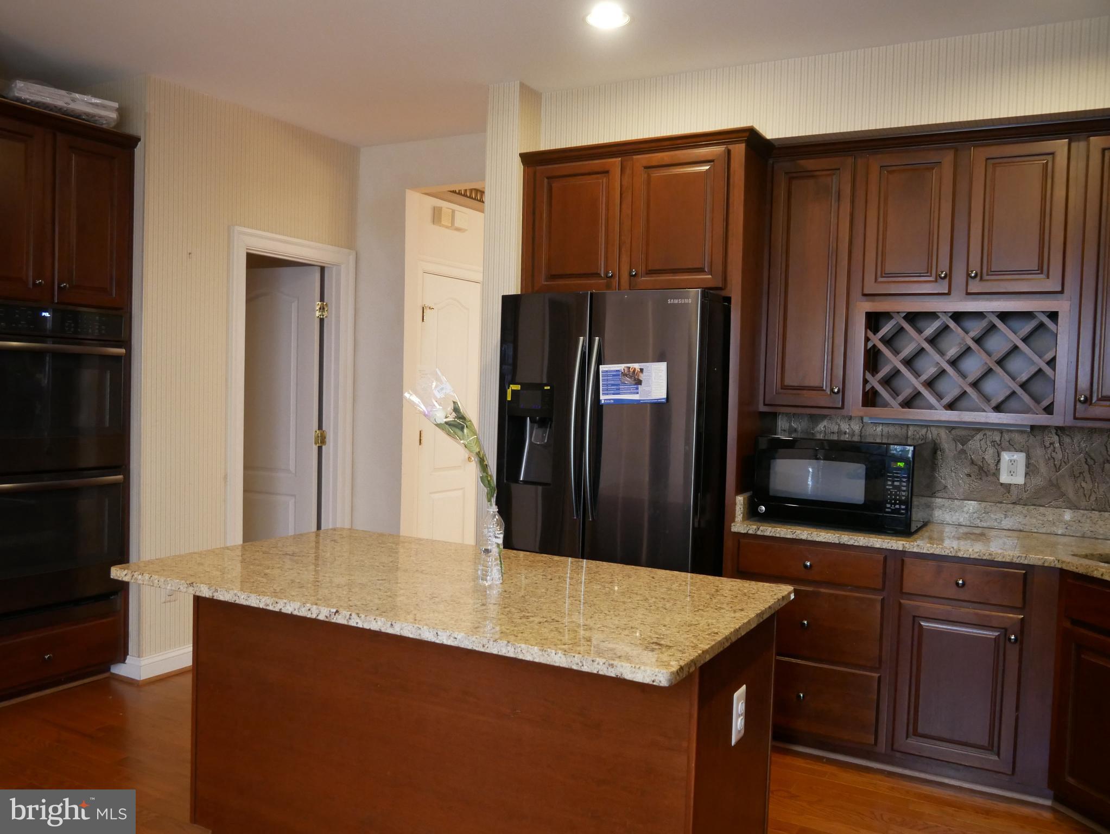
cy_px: 417
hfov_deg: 63.4
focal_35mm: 28
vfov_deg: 49.8
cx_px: 555
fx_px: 898
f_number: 4
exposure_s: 1/60
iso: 2000
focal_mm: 14
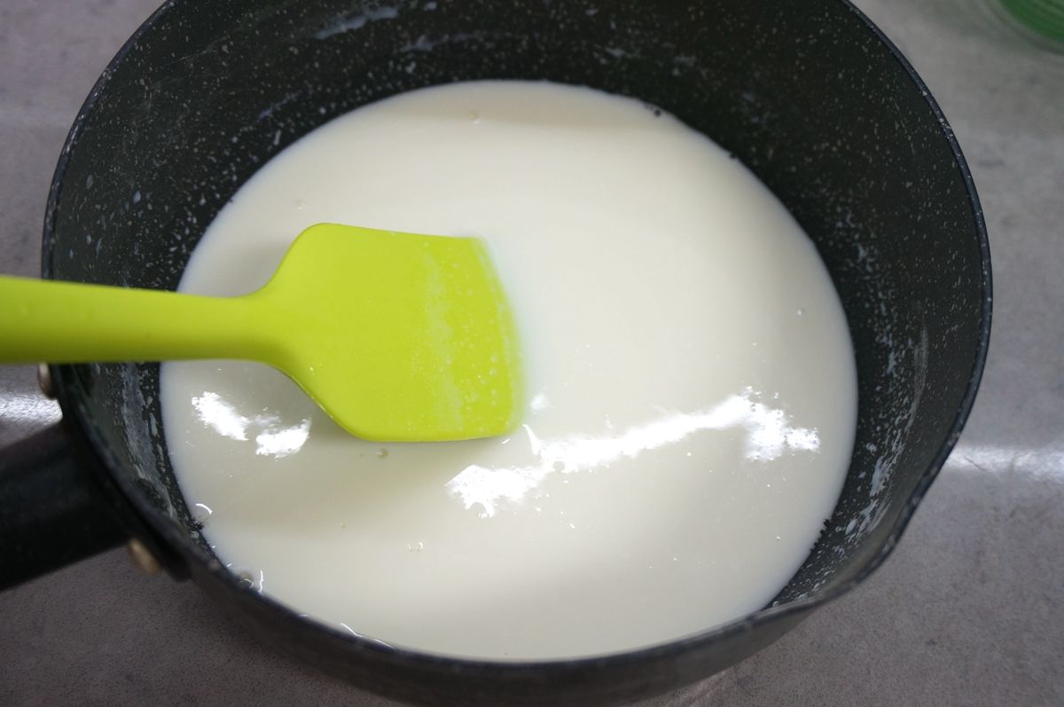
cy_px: 354
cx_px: 532
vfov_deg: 34.1
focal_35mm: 39
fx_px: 1151
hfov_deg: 49.6
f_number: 4.5
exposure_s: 1/60
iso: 400
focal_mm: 26
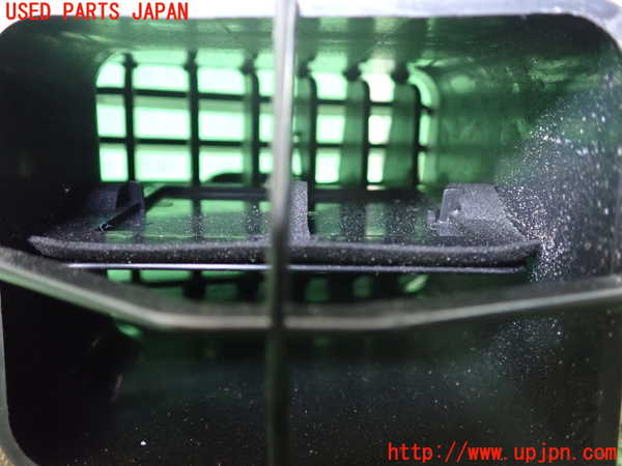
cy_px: 233
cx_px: 311
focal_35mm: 30
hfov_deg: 60.0
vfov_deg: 46.8
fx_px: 539
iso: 1250
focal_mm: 5.4
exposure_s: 1/30
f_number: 2.3
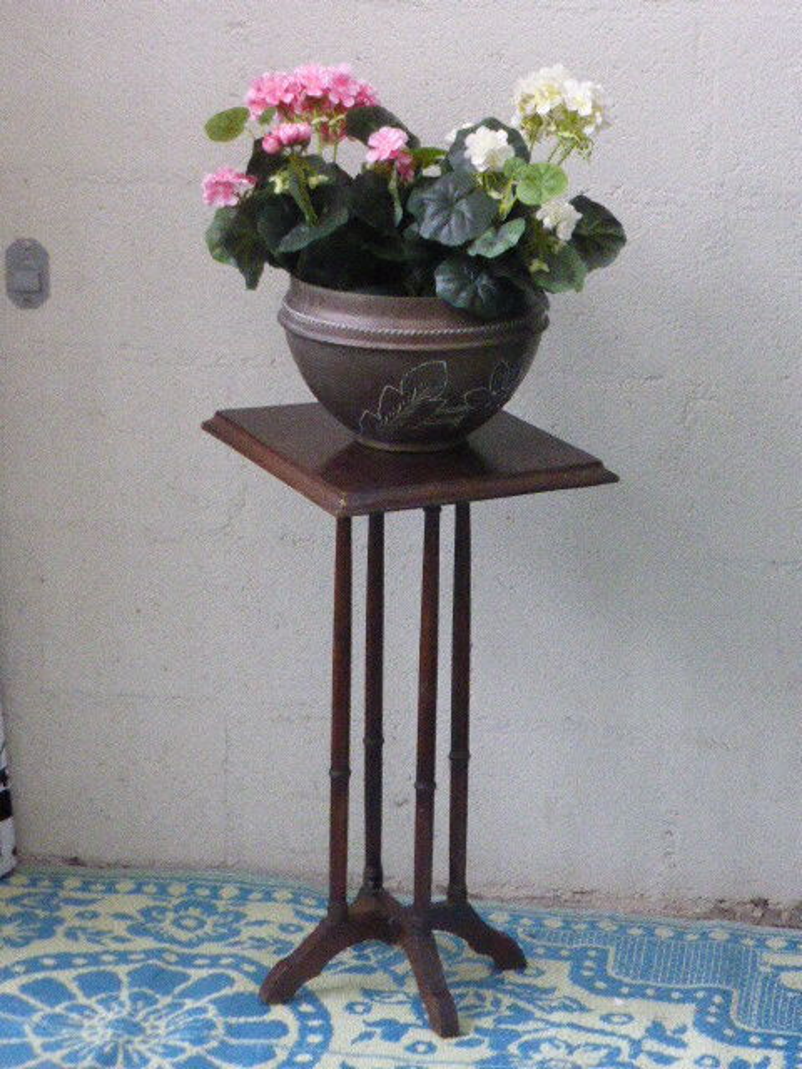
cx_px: 401
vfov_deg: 18.9
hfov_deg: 14.2
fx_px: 3213
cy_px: 534
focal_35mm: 104
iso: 1600
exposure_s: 1/80
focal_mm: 17.1
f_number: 5.3
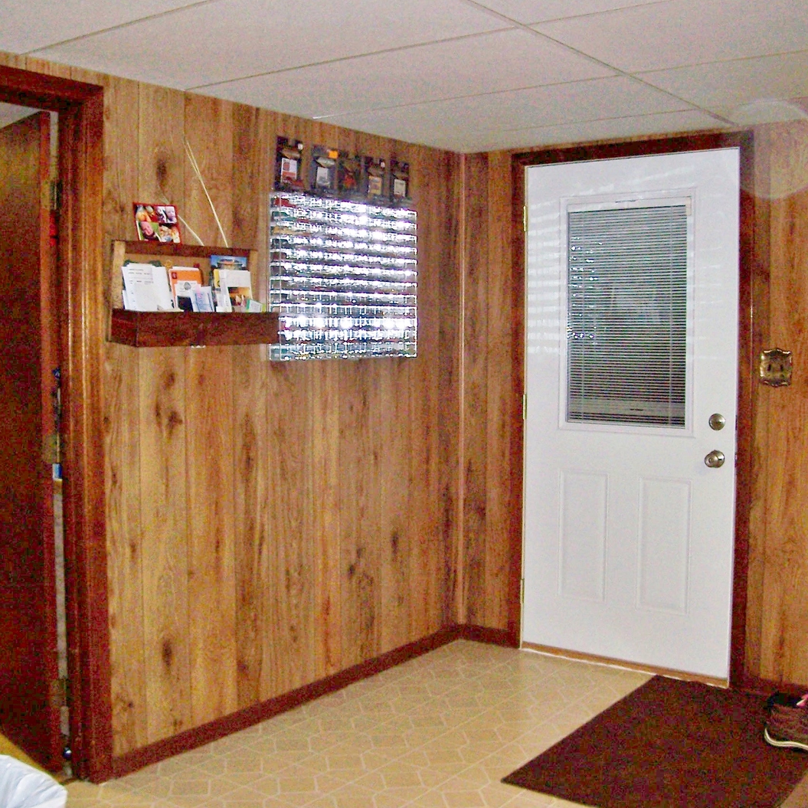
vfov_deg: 40.9
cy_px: 402
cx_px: 396
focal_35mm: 41
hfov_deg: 40.9
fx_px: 1083
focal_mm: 5.6
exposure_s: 1/60
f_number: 2.7
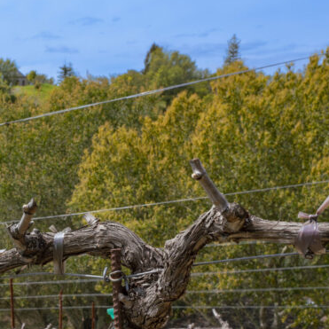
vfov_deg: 25.1
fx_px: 710
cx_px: 7
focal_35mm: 66
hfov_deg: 25.0
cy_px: 309
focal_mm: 24
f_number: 11
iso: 100
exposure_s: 1/100
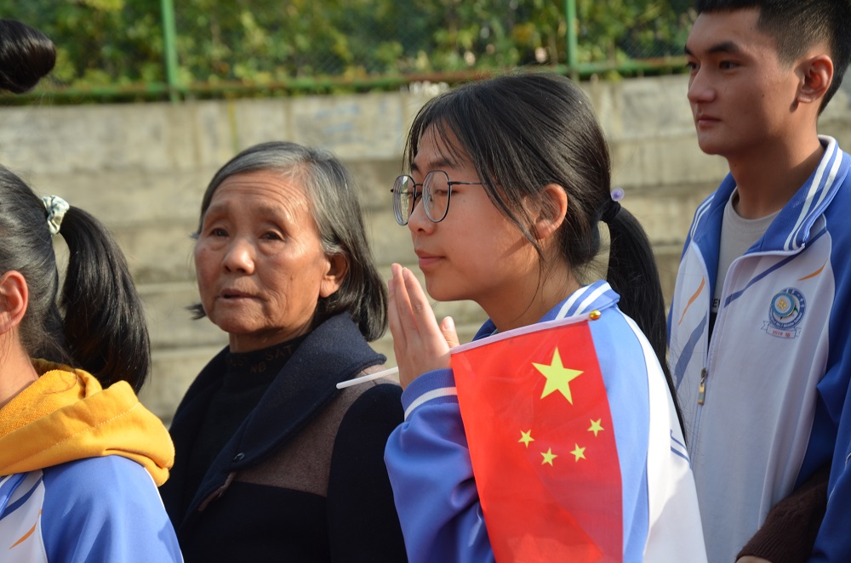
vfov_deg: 13.0
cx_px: 426
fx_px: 2477
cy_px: 282
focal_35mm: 105
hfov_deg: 19.5
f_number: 8
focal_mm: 70
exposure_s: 1/250
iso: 160
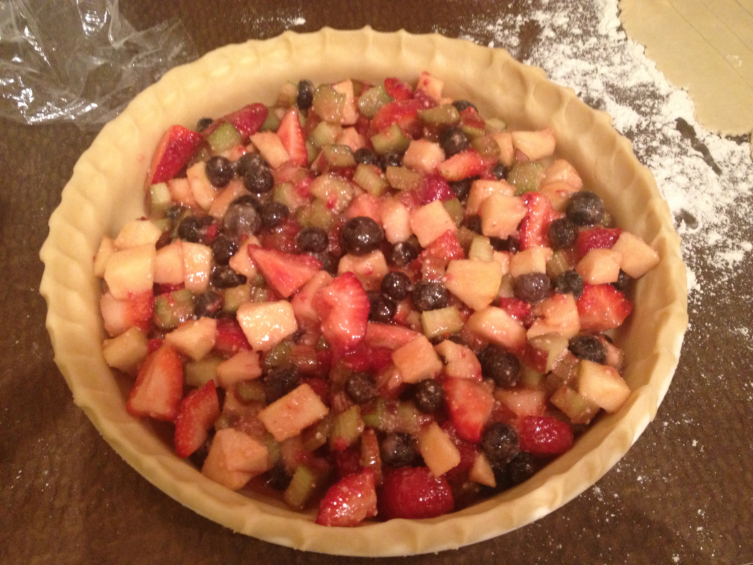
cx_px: 376
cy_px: 282
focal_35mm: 35
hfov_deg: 52.6
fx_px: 761
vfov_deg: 40.7
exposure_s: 1/20
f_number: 2.4
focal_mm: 4.28
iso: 320
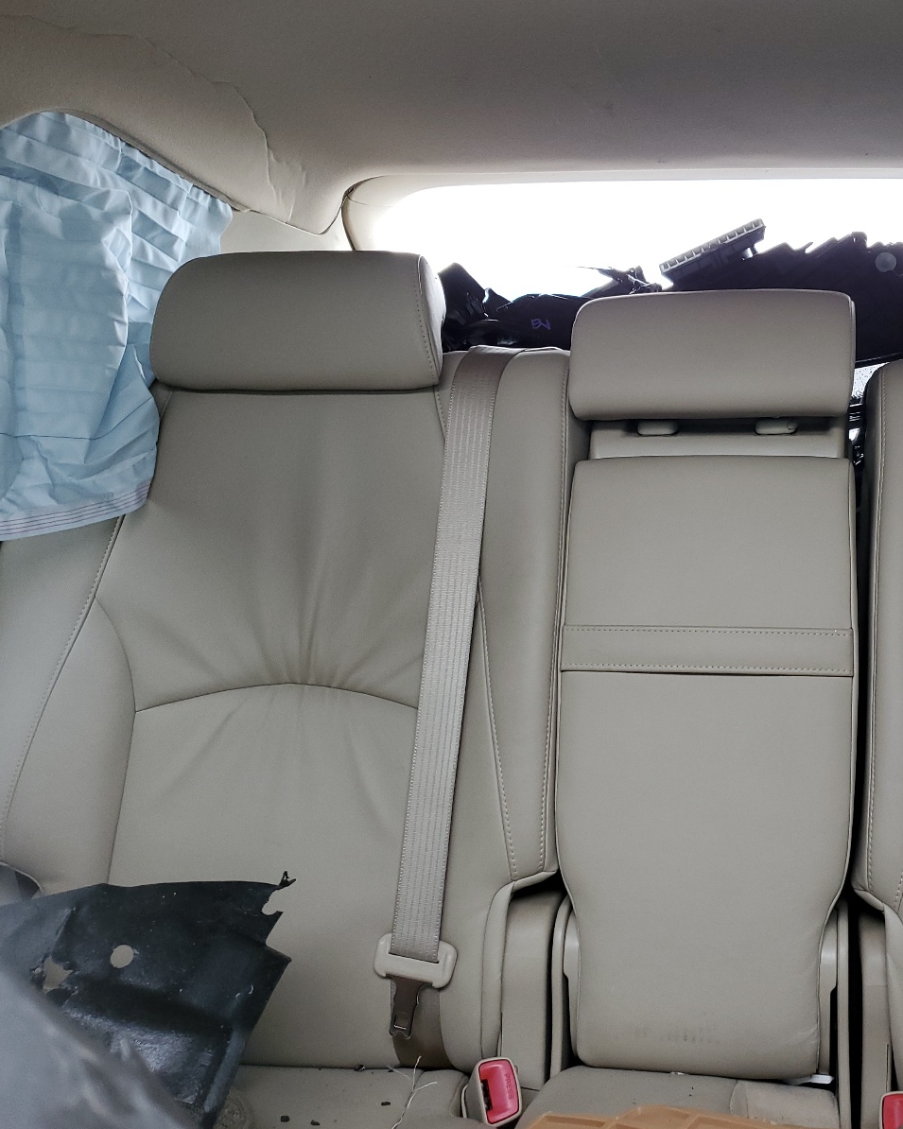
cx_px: 708
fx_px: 1136
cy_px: 564
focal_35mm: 34
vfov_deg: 52.8
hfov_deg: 41.7
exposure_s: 1/120
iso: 79
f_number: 1.5
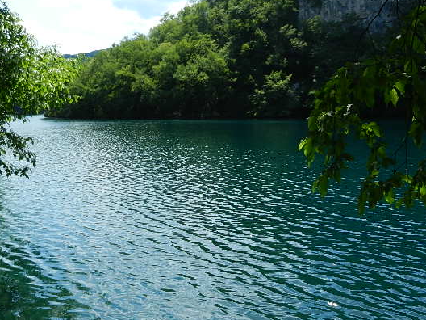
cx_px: 173
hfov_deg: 46.6
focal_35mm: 40
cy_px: 169
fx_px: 492
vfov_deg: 35.9
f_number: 3.8
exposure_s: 1/1000
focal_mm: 5.9
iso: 160
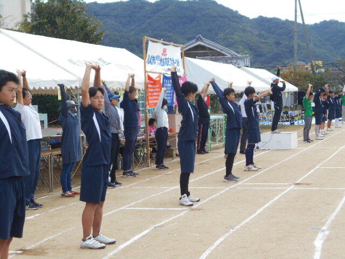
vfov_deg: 19.4
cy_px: 130
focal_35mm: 76
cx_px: 172
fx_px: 757
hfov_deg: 25.7
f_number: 5.8
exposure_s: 1/250
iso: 140
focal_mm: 13.5
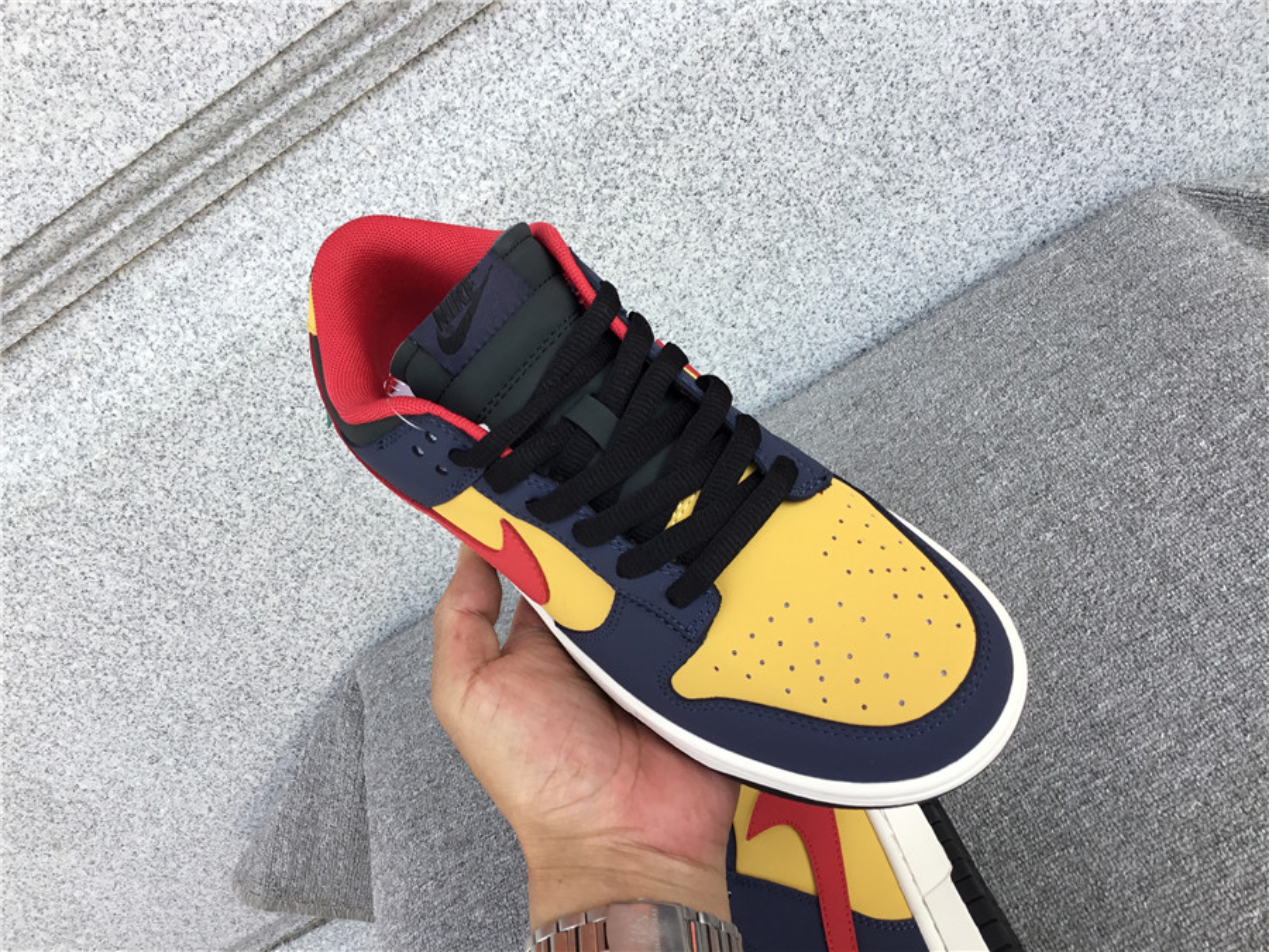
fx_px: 1136
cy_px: 476
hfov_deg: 58.4
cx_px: 634
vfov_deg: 45.4
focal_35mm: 31
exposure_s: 1/202
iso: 25
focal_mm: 3.3
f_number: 2.4
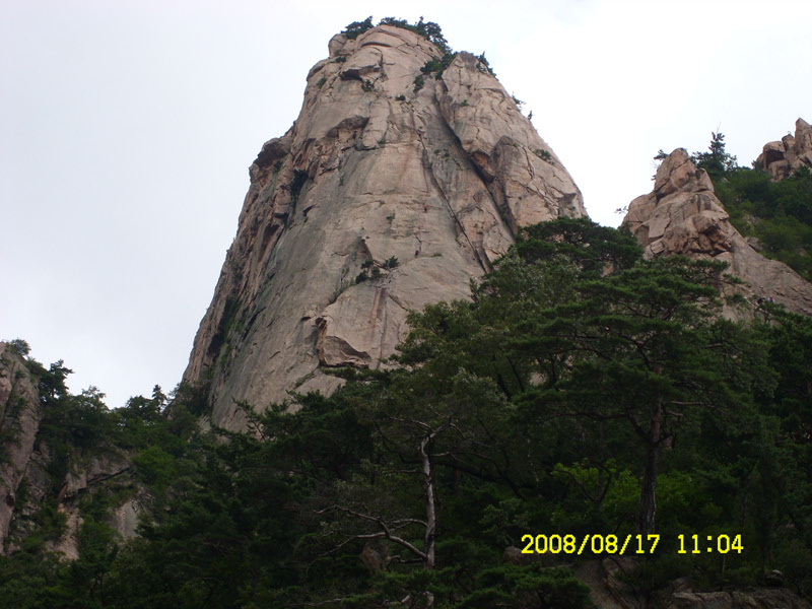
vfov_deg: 14.1
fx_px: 2463
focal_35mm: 105
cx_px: 406
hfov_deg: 18.7
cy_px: 304
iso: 50
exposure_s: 1/309
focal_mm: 17.4
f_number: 4.9
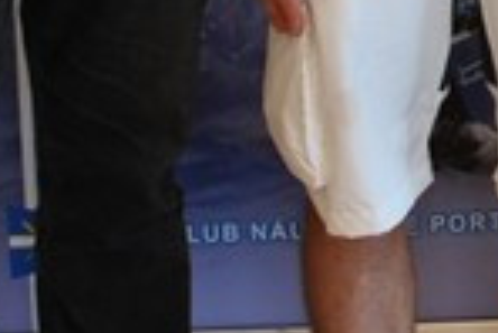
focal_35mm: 195
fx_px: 2700
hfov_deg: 10.2
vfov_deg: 6.6
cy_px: -535
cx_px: 757
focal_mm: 24
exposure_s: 1/15
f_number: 4
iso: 100
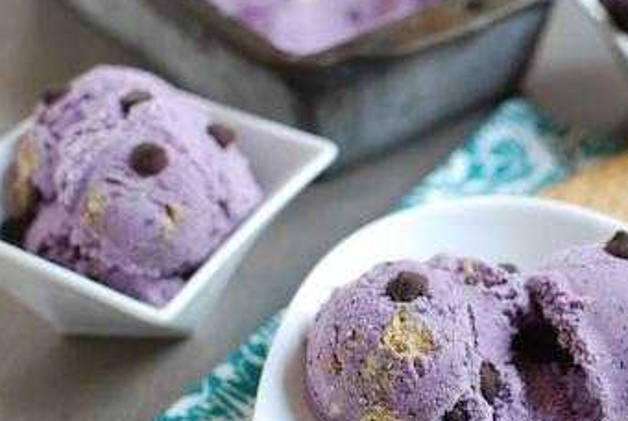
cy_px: 210
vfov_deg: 16.2
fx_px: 1482
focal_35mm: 85
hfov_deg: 23.8
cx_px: 440
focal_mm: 35
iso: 200
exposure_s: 1/125
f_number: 3.5
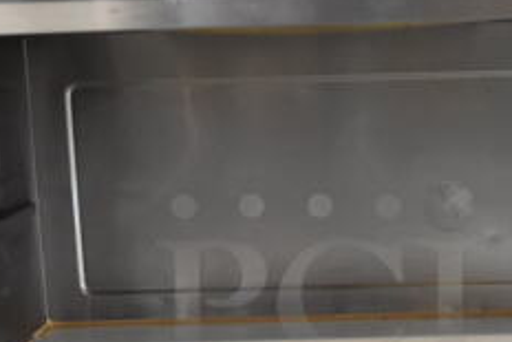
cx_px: 320
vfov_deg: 18.9
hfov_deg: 28.3
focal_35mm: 71
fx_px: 1010
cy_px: 296
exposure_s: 1/125
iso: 3200
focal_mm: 18
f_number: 3.5
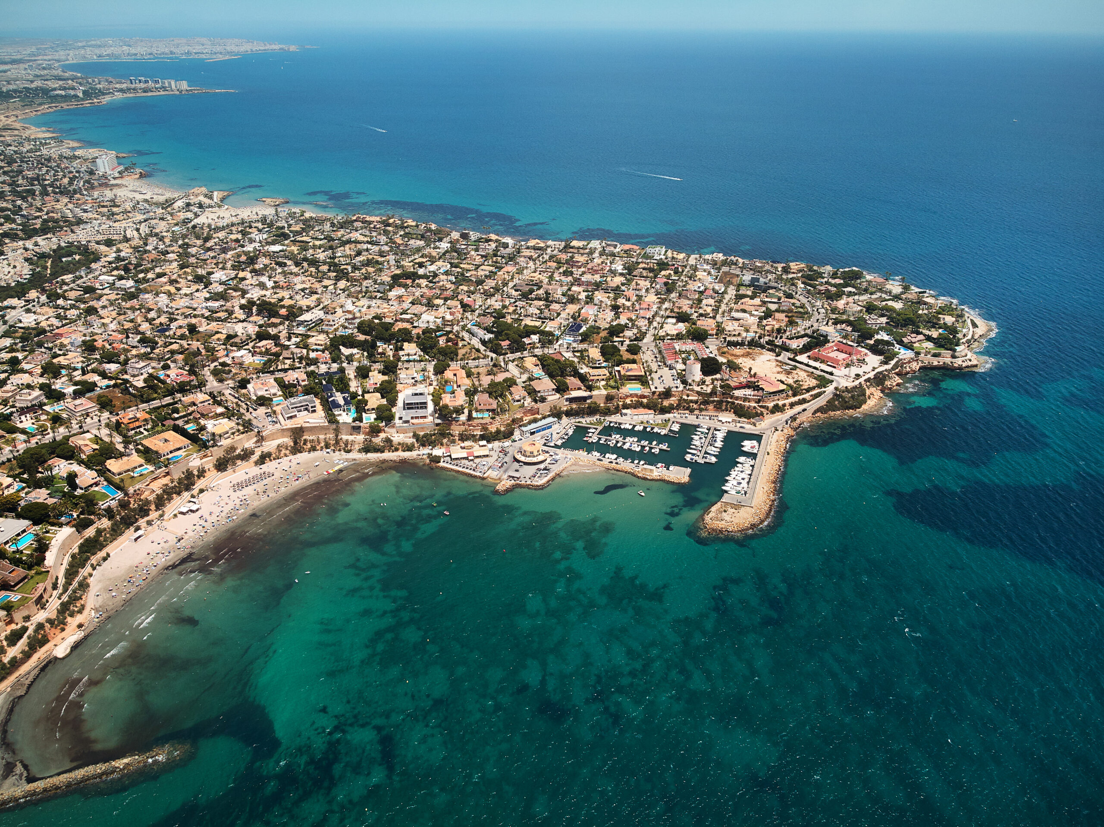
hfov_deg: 71.6
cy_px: 414
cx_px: 552
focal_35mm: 24
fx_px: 765
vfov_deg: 56.8
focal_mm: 4.5
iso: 103
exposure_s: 1/1205
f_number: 2.8
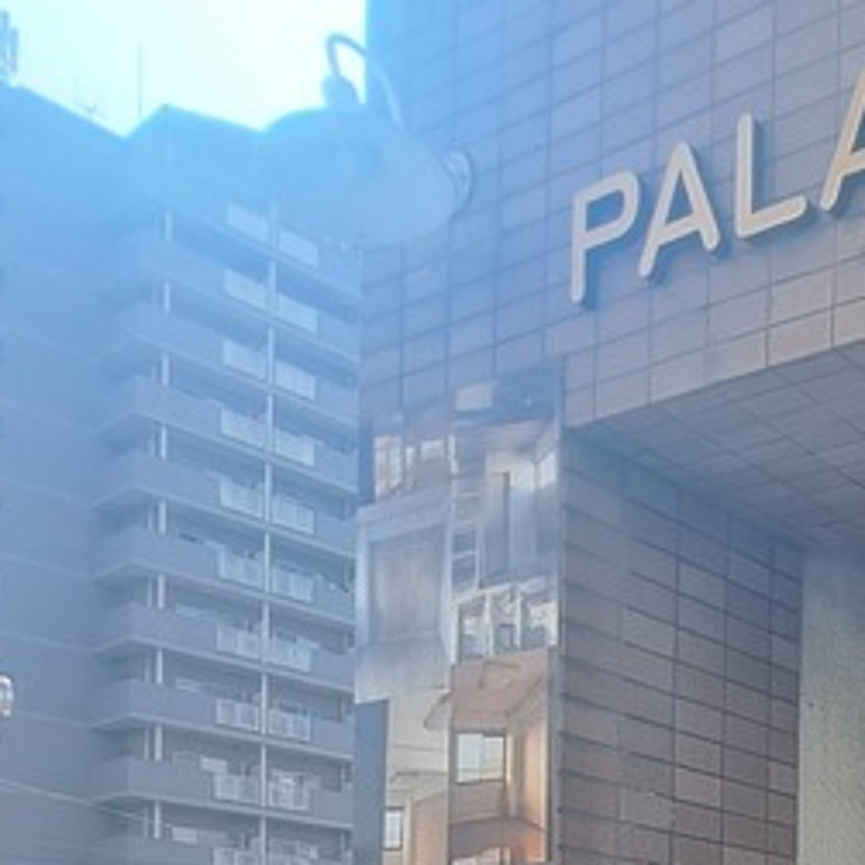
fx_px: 1244
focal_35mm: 44
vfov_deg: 31.4
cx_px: 1113
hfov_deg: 30.5
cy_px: 1068
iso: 50
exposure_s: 1/445
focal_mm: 1.74
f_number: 2.2
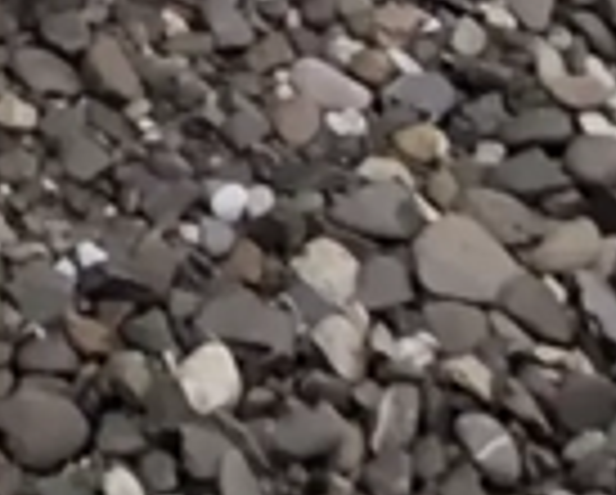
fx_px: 4674
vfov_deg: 4.9
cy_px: -1980
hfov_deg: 6.7
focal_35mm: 256
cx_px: -1344
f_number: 1.8
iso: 657
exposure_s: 1/25
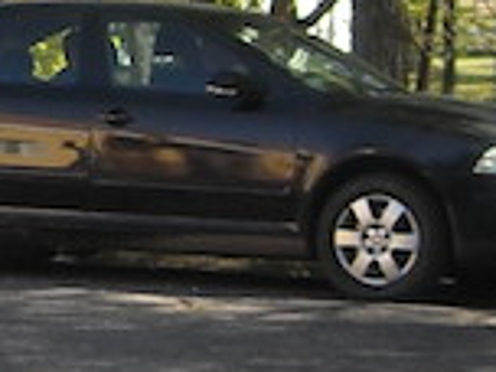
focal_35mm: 230
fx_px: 3296
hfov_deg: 8.0
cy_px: -59
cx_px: -669
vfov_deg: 6.4
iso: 64
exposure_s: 1/284
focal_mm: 5.7
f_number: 2.8
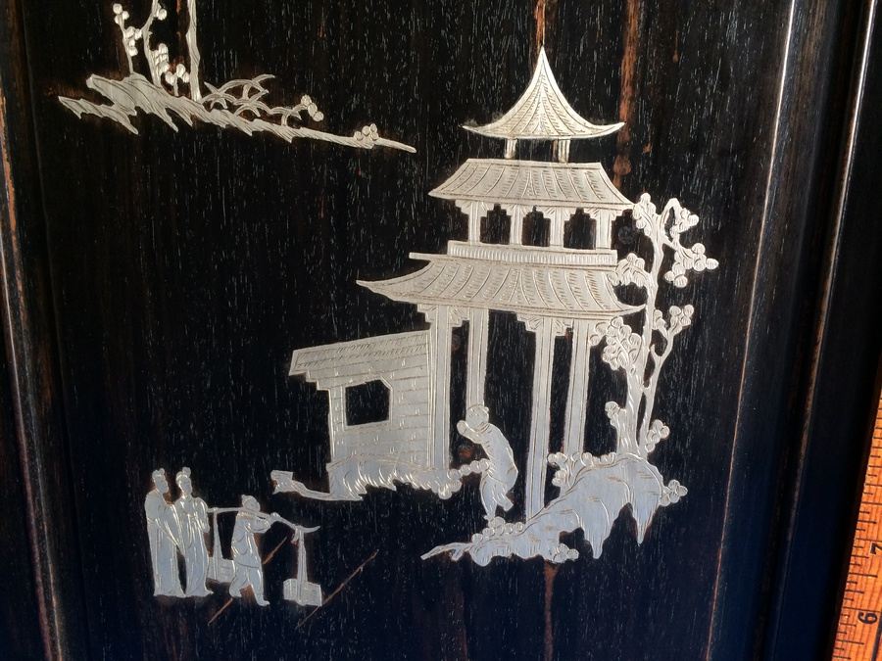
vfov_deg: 46.8
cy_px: 330
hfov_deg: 60.0
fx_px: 764
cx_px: 441
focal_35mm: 30
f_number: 2.2
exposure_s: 1/30
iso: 160
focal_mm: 4.12
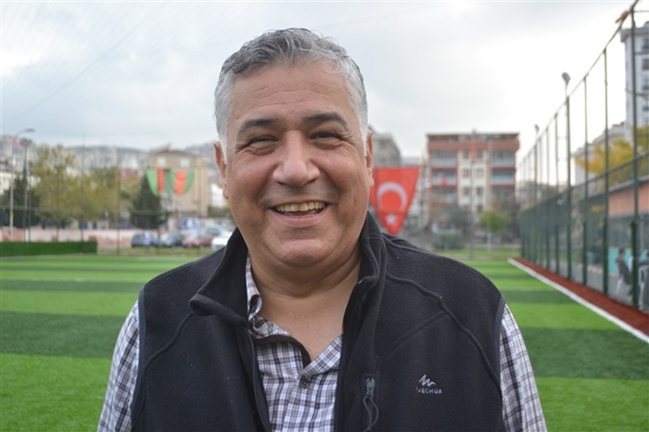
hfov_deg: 49.6
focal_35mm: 39
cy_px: 216
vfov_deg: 34.2
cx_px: 324
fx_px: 703
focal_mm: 26
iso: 400
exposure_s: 1/640
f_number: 4.2
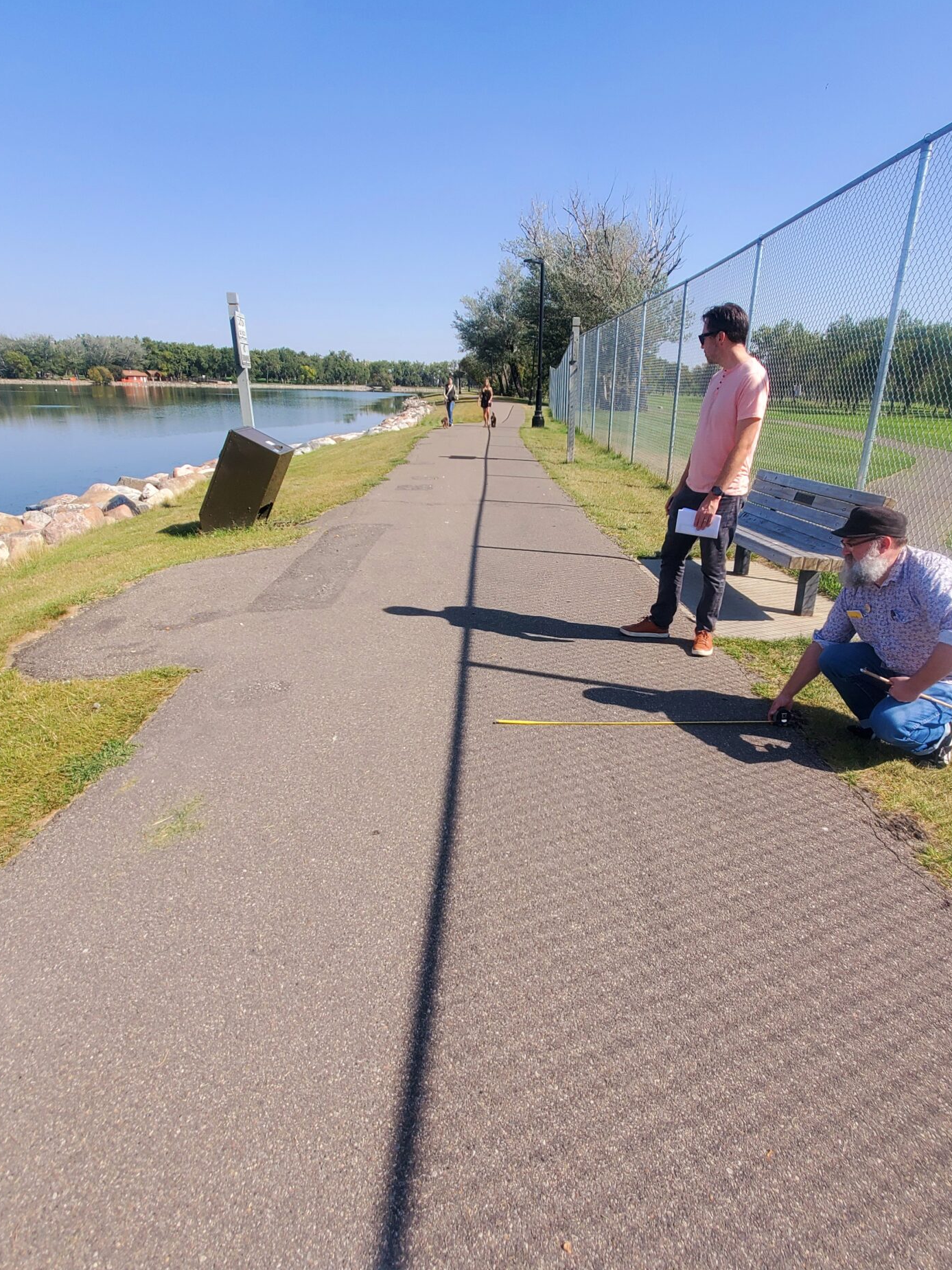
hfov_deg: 71.2
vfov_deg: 87.7
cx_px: 542
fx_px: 660
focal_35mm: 18
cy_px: 655
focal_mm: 1.8
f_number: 2.2
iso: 50
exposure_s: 1/833
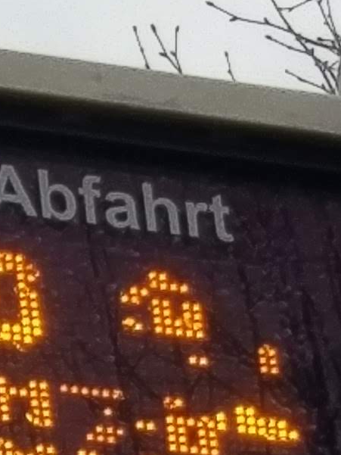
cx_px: -535
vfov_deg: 9.9
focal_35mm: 173
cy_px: 1119
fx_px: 2271
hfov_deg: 7.8
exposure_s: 1/200
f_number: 1.8
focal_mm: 4.58
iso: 100
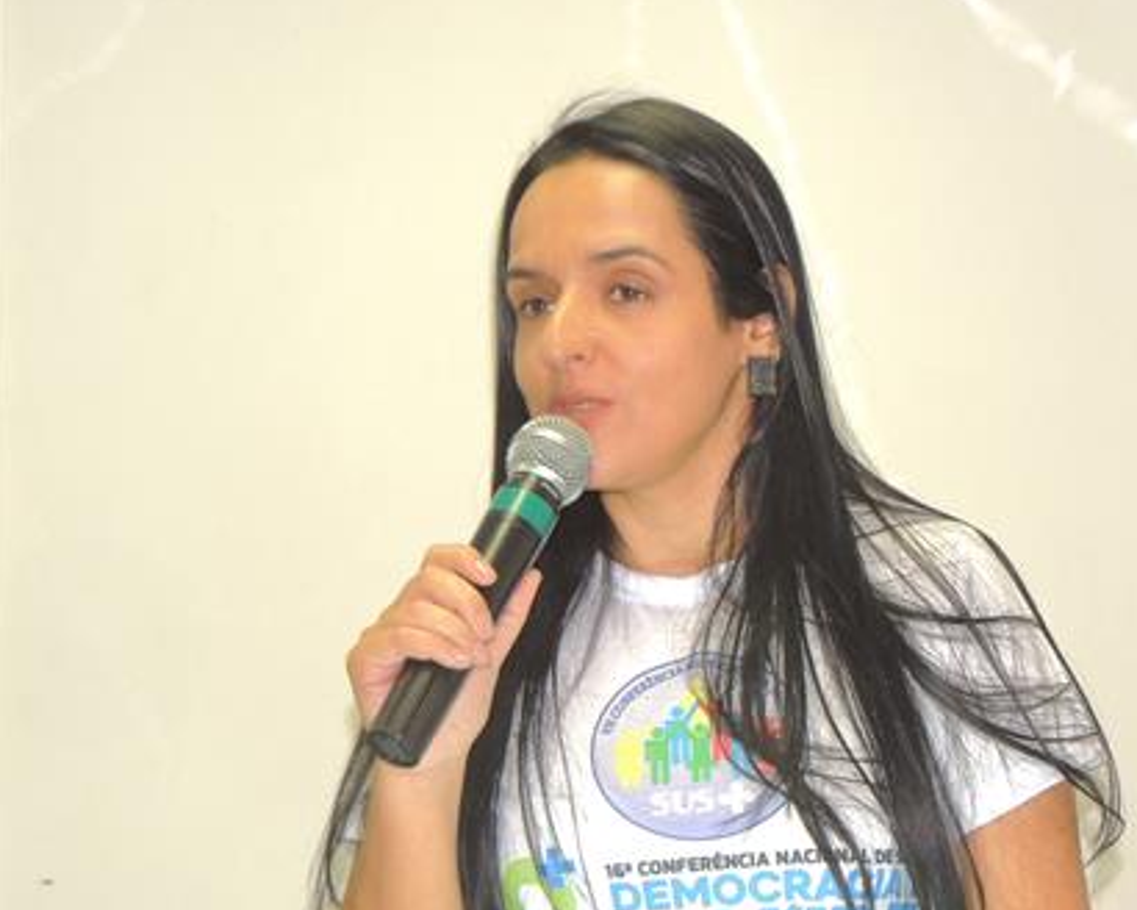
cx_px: 695
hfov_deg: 23.2
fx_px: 2759
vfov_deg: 18.7
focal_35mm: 82
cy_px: 613
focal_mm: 8.3
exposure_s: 1/30
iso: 200
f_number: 3.5
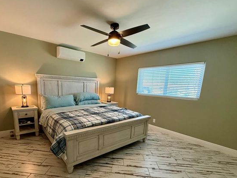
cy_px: 109
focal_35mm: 18
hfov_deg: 87.5
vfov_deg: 70.7
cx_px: 107
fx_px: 123
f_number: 2.2
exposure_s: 1/120
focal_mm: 2.22
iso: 400
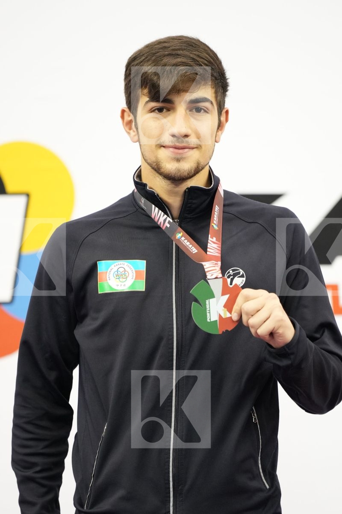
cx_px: 171
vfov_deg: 7.4
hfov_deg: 5.0
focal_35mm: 277
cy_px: 257
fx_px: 3947
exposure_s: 1/250
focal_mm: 185
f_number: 2.8
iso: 2000
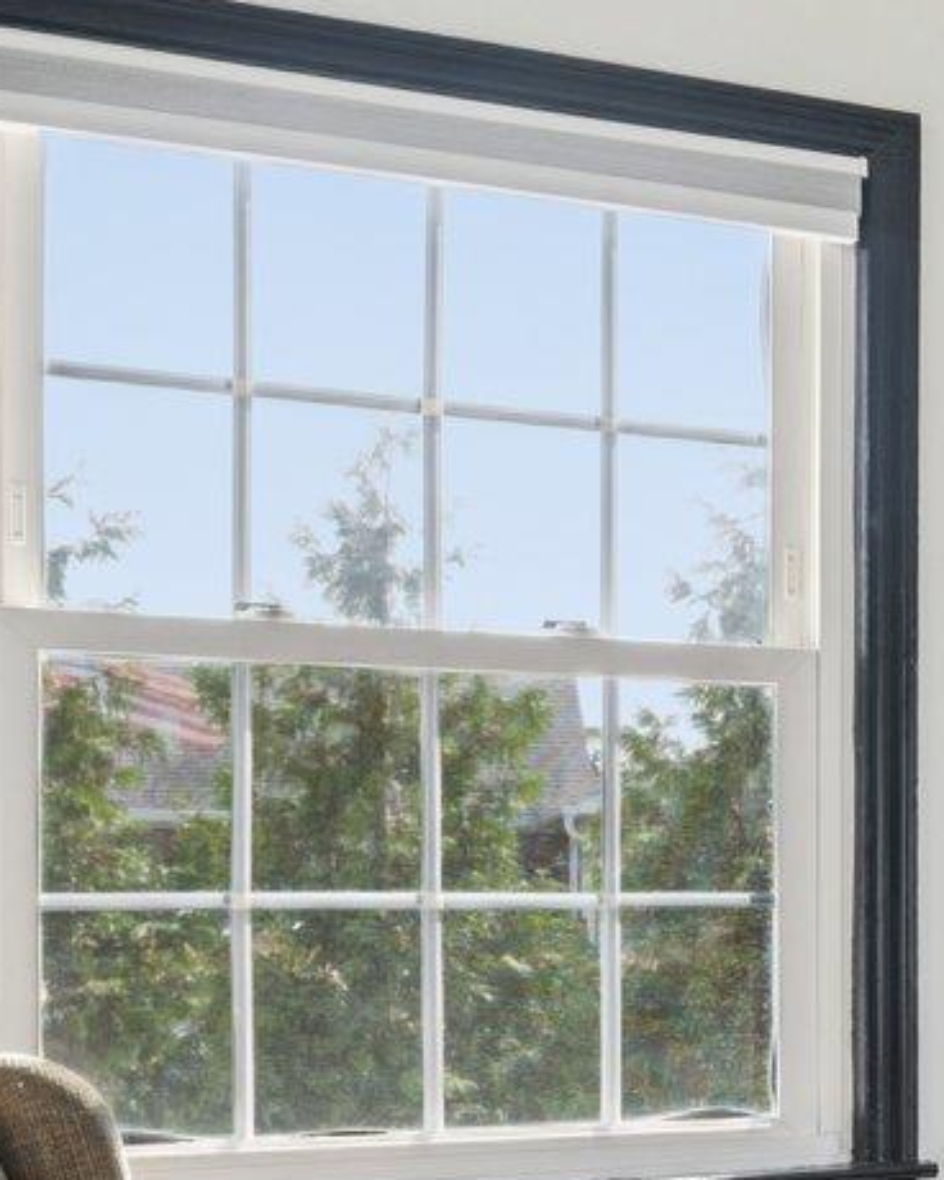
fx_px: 2480
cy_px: 948
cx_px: 1914
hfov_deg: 16.3
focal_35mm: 71
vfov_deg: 26.3
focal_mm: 17
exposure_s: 1/25
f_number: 9
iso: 200
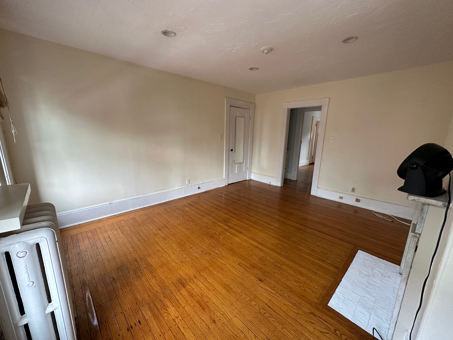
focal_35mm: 14
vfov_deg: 85.7
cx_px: 226
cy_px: 170
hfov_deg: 102.1
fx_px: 183
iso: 160
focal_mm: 2.22
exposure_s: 1/99
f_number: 2.2
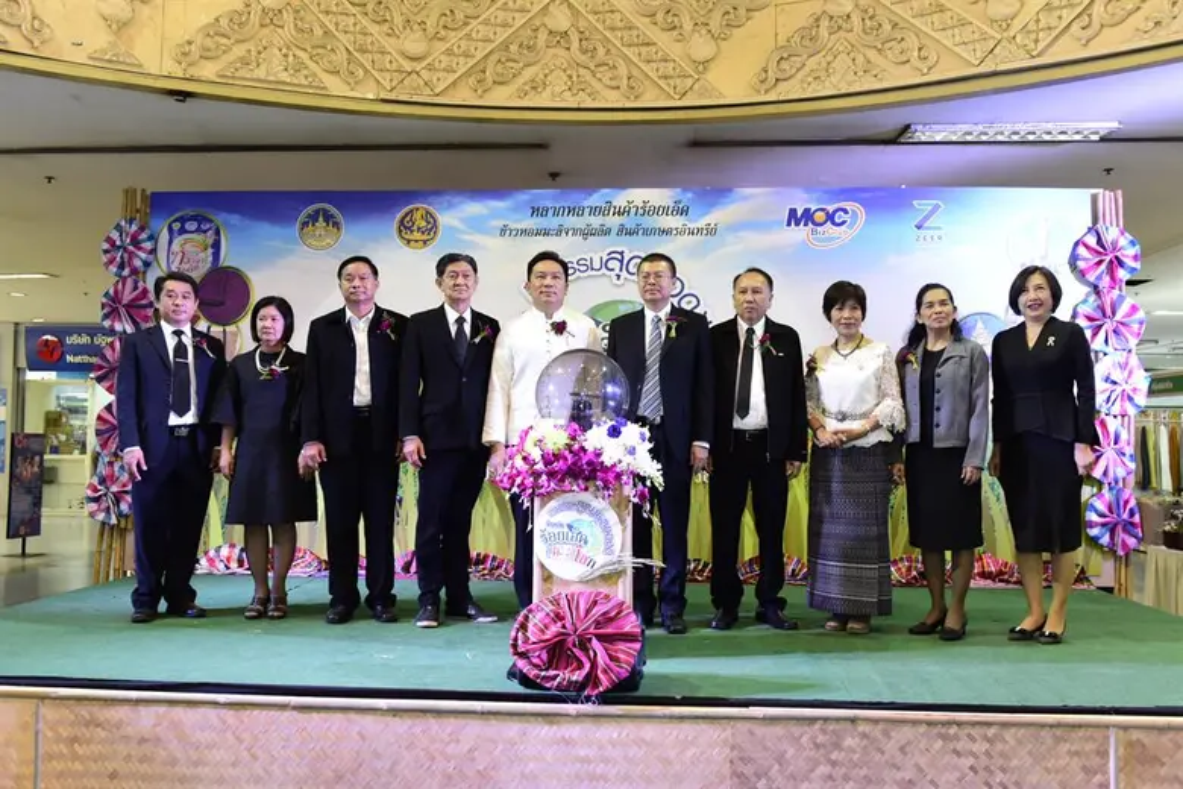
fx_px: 1019
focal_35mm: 31
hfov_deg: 60.3
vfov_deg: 42.3
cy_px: 394
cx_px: 592
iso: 1600
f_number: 4.5
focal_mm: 31
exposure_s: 1/60
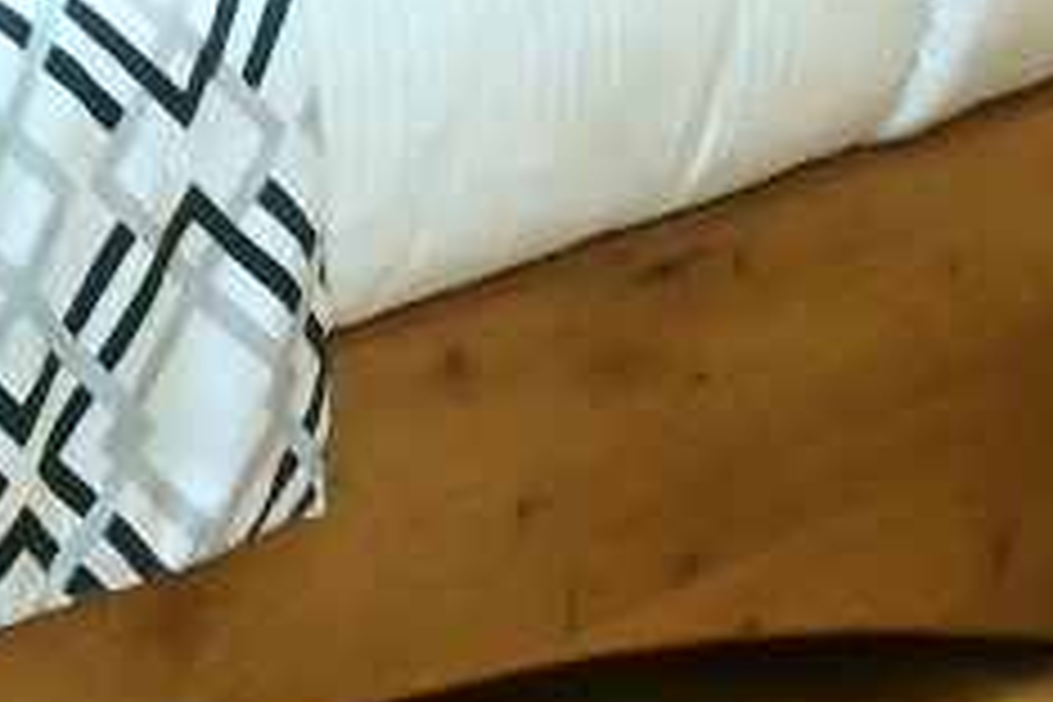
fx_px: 2954
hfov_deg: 14.3
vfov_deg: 11.3
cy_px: -972
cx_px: -1413
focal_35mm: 101
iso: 2500
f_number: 5.6
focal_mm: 10
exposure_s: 1/125
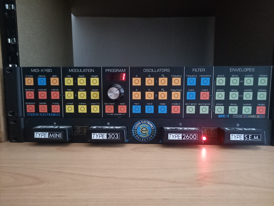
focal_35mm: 25
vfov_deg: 54.9
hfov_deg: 69.4
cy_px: 103
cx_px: 137
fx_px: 198
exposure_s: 1/16.7
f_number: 1.8
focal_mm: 4.65
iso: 2500
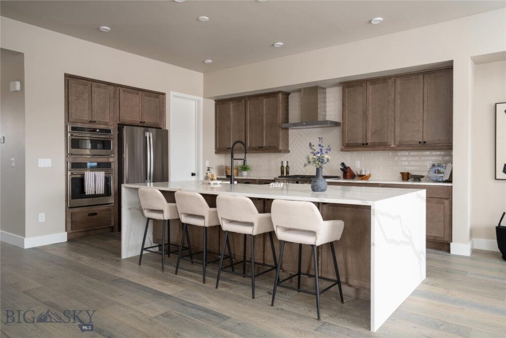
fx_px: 351
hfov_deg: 71.5
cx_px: 253
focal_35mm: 25
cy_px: 169
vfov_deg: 51.3
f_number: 7.1
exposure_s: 1/6
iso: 200
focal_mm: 25
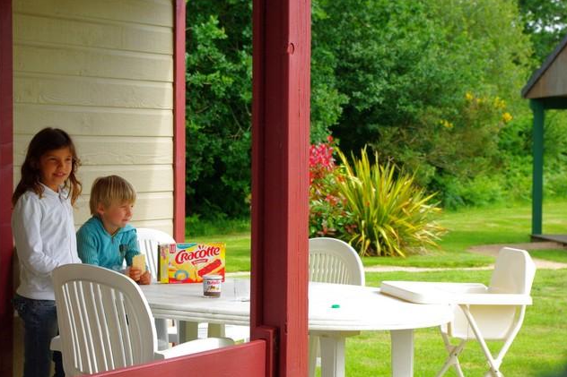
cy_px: 189
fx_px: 1307
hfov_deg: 24.5
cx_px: 284
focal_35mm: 83
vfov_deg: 16.4
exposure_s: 1/500
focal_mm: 55
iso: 800
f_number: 11
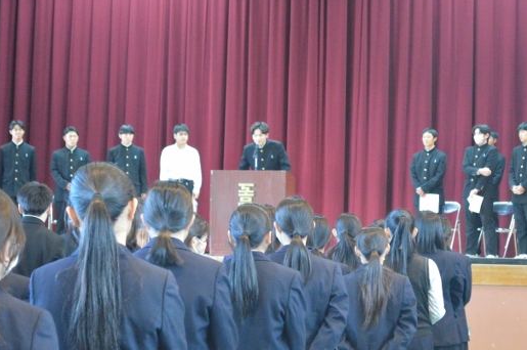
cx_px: 259
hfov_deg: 19.9
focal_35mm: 103
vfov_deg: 13.3
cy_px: 159
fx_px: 1500
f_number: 5.6
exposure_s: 1/25
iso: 6400
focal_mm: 55
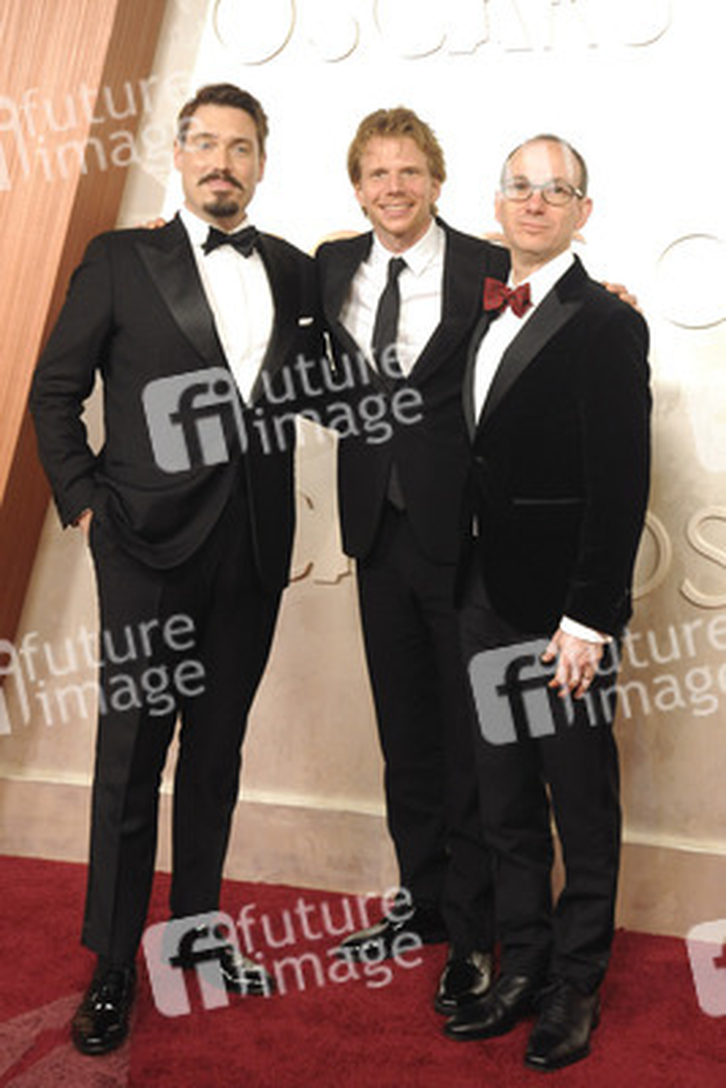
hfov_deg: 27.0
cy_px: 544
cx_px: 363
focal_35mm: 50
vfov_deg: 39.6
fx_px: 1511
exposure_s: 1/160
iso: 2500
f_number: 6.3
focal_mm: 50
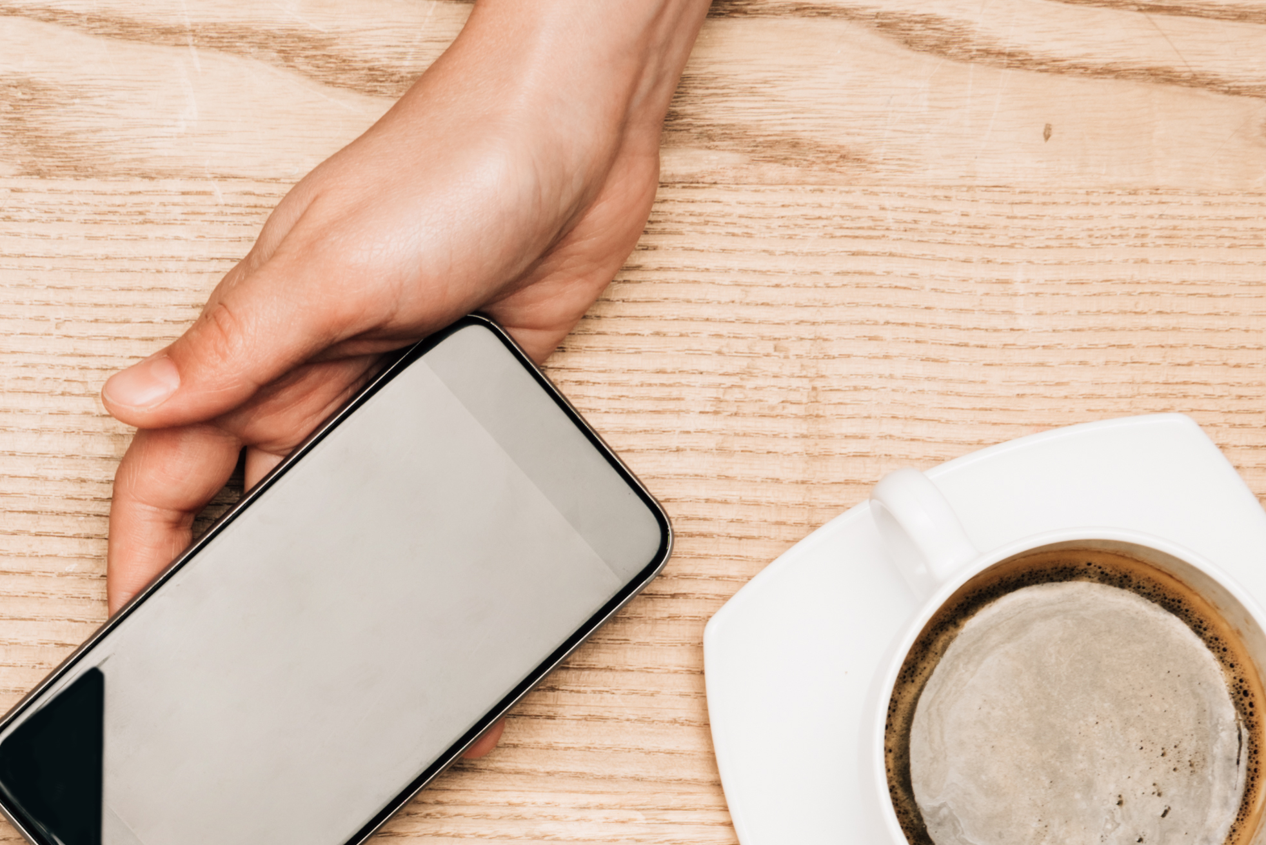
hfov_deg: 13.6
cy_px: 1053
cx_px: 184
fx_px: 5276
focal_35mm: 150
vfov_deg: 9.0
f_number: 9
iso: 100
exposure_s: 1/160
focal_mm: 40
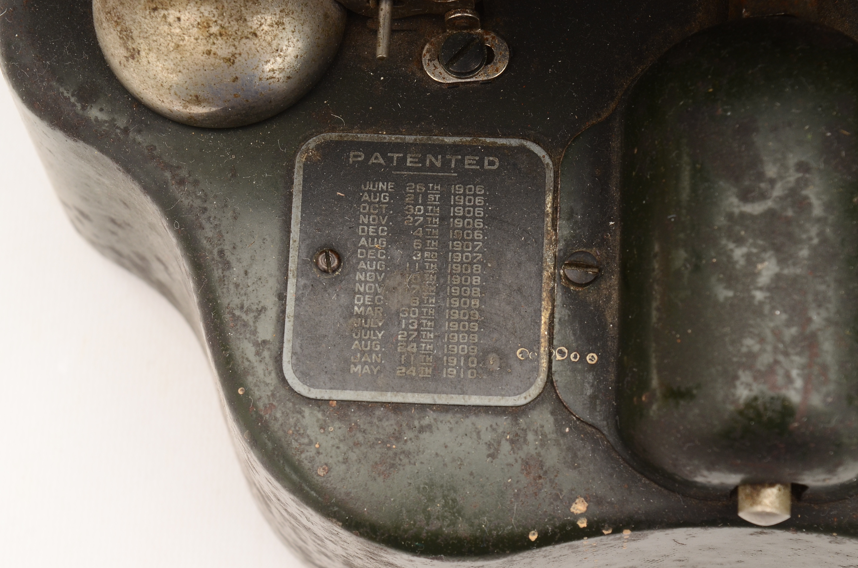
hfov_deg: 24.1
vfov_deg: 16.1
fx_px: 2010
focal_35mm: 85
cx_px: 431
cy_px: 285
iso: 320
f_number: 10
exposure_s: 1/60
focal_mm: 55
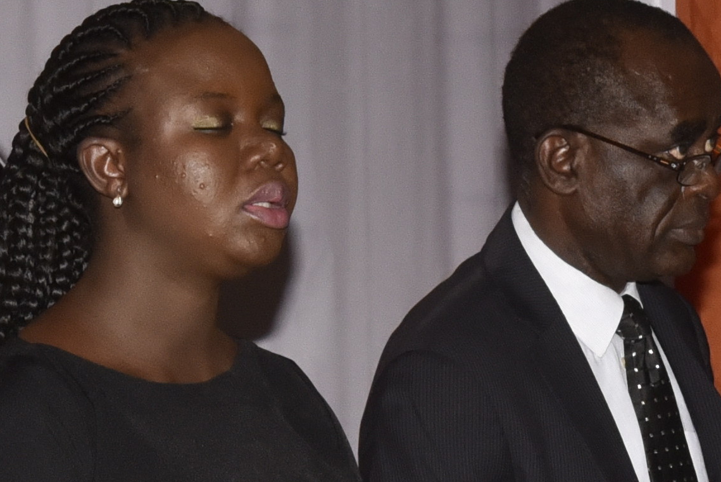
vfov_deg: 5.2
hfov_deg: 7.8
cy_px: 393
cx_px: 270
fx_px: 5290
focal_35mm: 264
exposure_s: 1/125
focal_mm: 50
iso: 1600
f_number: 11
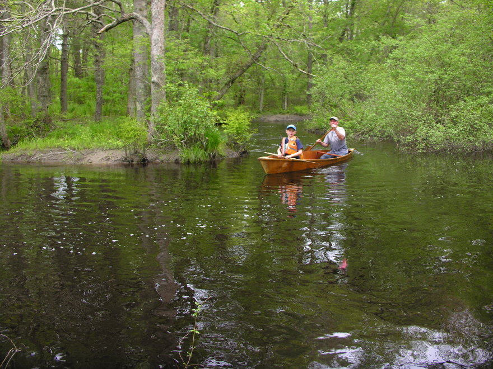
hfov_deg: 52.6
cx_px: 246
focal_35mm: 35
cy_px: 184
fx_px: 498
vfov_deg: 40.7
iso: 50
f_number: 2.8
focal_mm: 8.9
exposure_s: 1/125
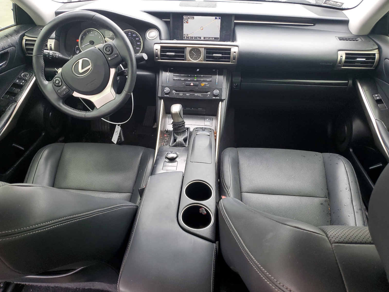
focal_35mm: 26
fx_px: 292
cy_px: 146
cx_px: 194
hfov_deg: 67.3
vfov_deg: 53.1
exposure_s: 1/60.2
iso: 82
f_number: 1.5
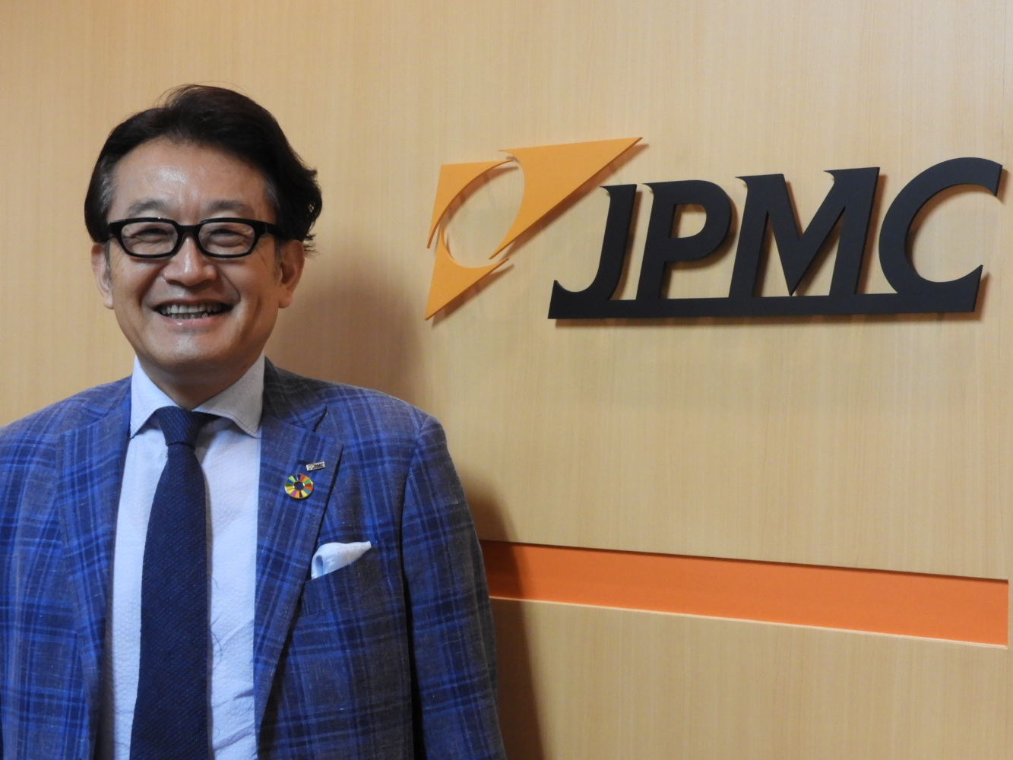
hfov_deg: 32.1
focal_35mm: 60
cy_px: 410
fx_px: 1756
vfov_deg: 24.4
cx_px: 444
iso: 400
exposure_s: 1/30
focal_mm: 9
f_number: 4
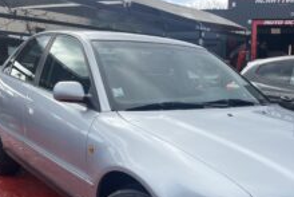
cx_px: 210
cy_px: 157
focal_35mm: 46
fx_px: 376
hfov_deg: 41.8
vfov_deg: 28.7
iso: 32
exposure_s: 1/2020
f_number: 1.6
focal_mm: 4.2
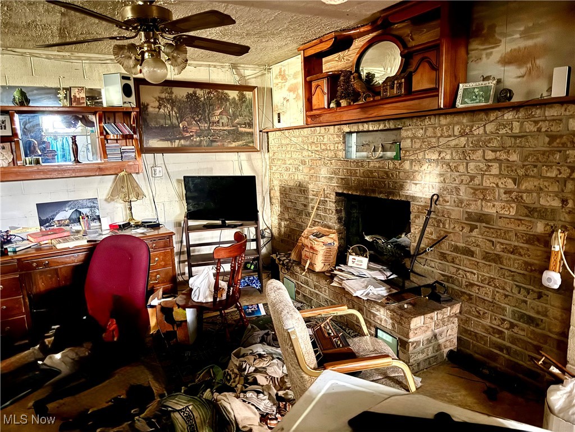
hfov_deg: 71.6
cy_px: 216
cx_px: 288
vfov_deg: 56.8
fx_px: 399
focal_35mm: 24
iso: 2500
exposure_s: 1/9
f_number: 1.78
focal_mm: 6.76
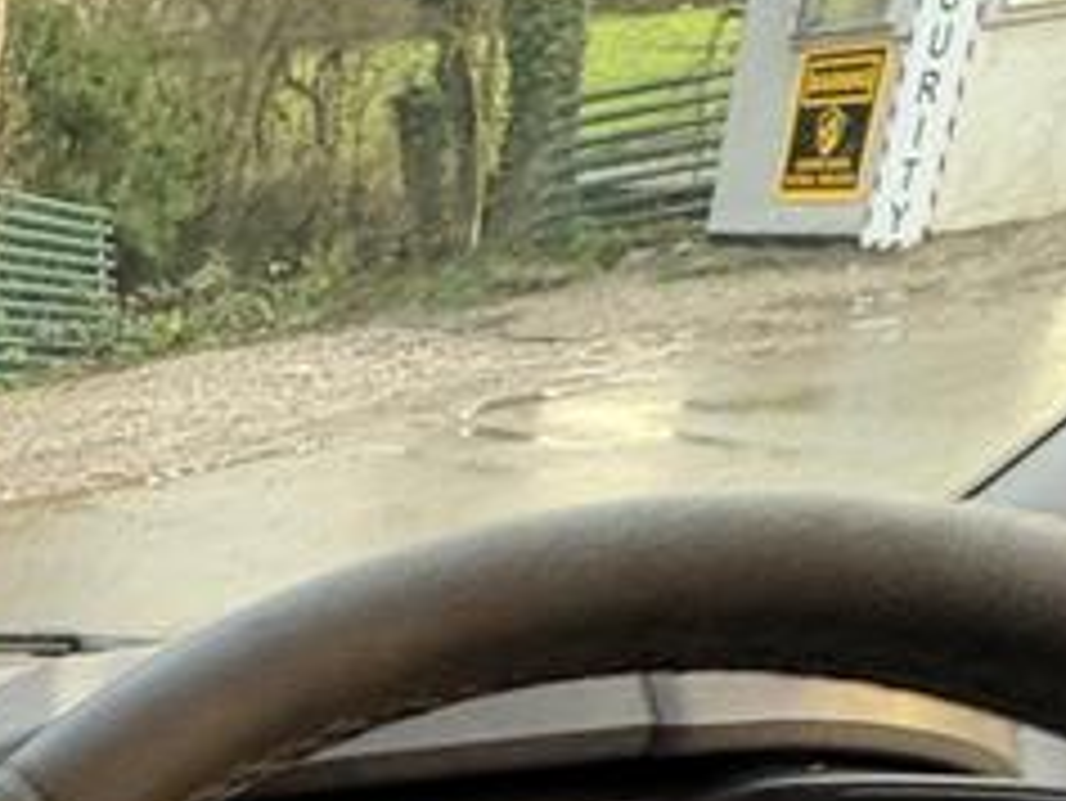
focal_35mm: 53
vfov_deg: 20.8
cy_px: 1372
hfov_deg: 30.7
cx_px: -207
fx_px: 1633
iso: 500
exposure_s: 1/60
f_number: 2.2
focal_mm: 2.22
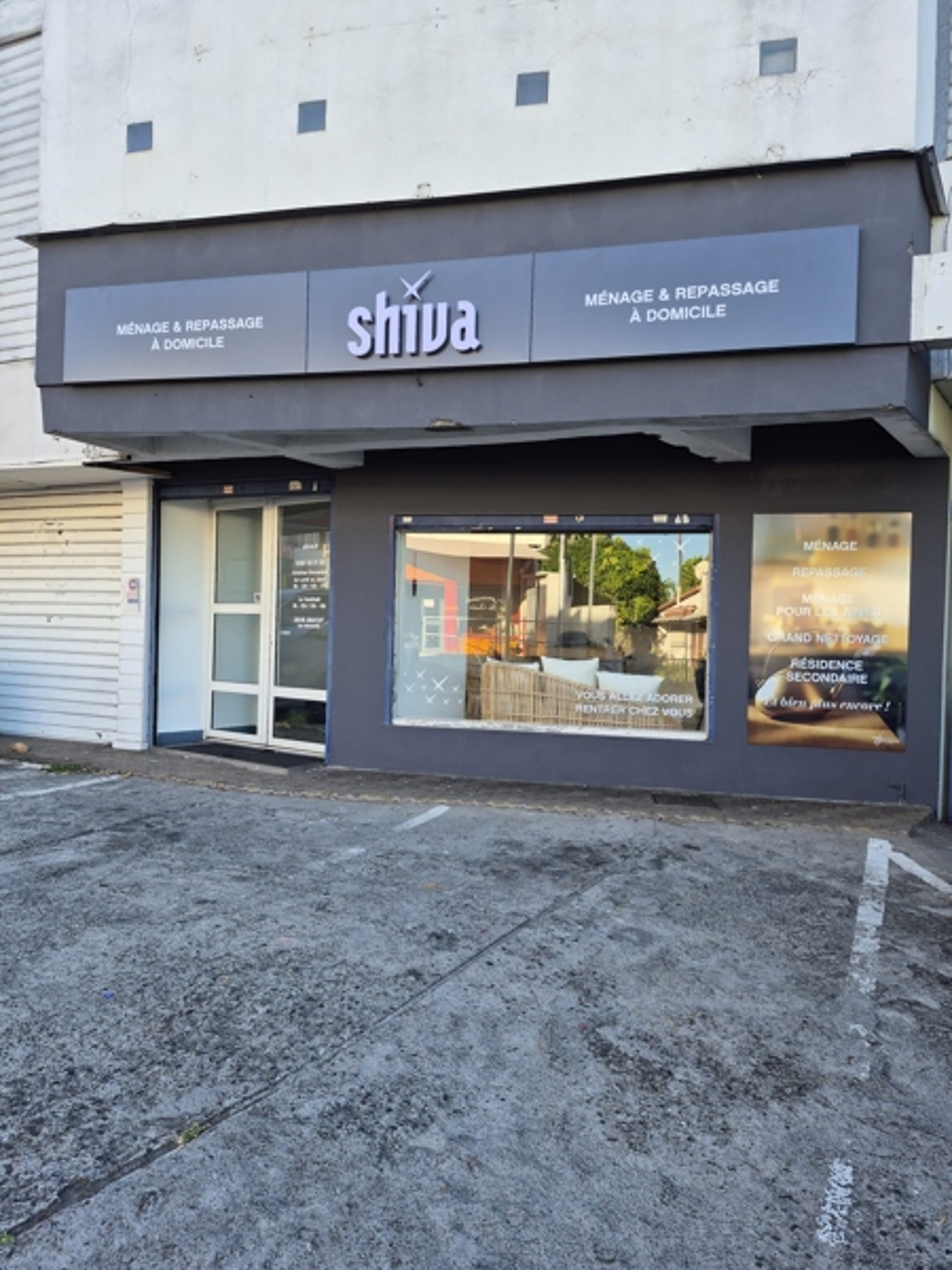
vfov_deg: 73.9
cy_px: 635
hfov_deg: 58.9
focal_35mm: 23
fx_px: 843
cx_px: 476
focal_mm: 5.4
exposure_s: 1/193
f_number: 1.8
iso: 25
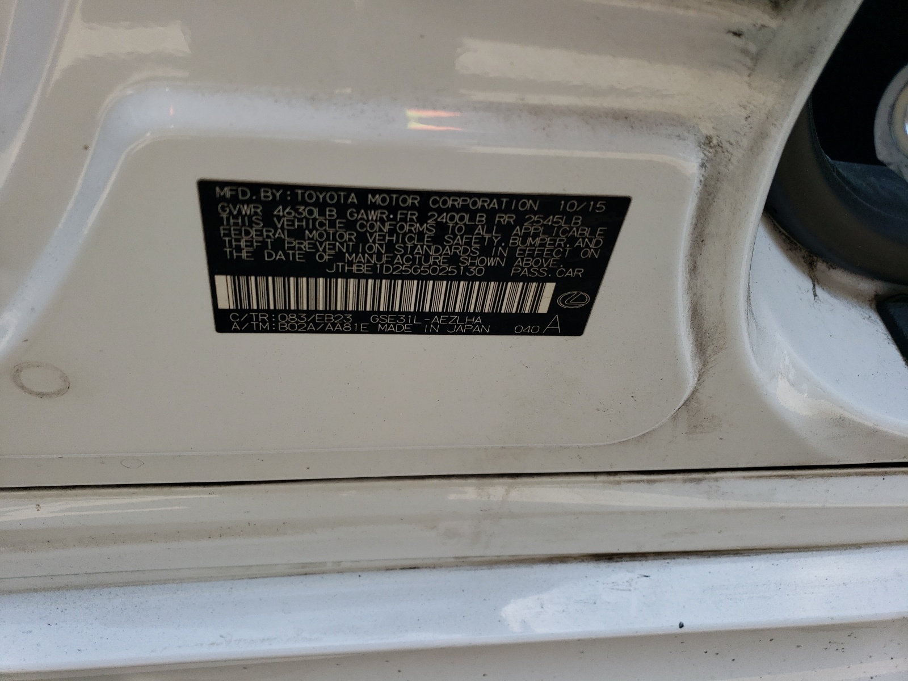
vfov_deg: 53.1
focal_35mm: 26
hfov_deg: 67.3
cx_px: 454
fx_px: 682
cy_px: 340
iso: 50
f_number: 1.5
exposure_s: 1/500
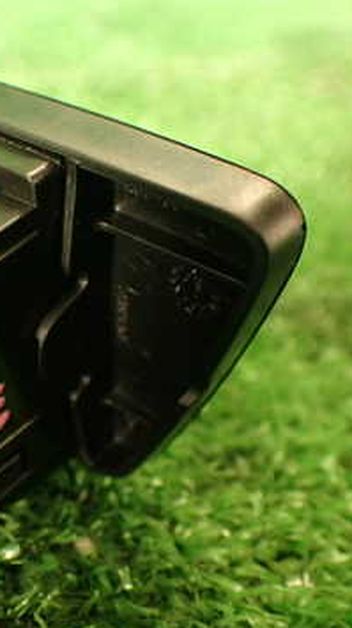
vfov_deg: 35.5
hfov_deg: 19.3
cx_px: -58
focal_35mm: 59
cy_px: 325
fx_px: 982
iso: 250
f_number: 2.4
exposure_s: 1/30
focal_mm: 5.79
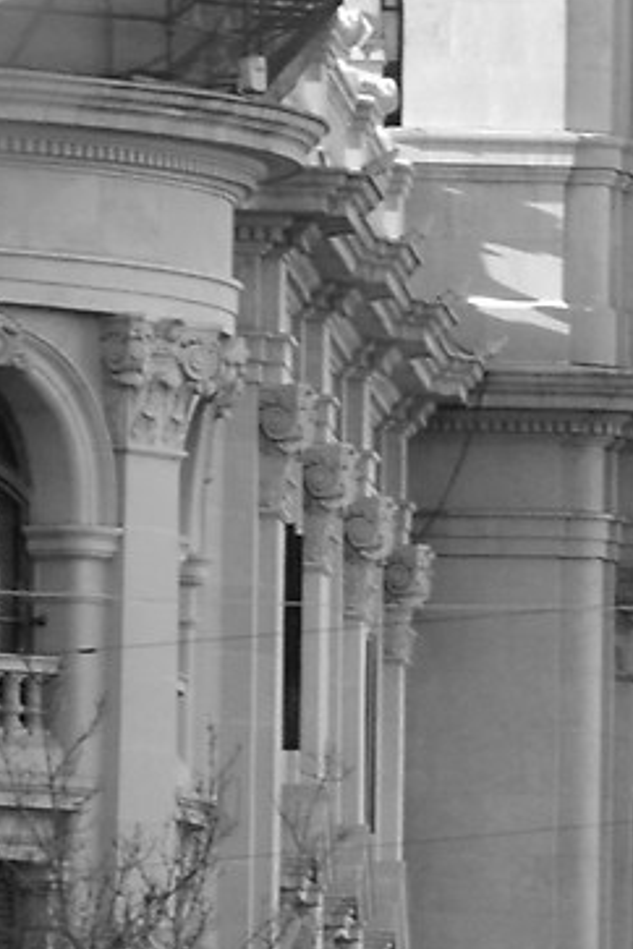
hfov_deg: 2.0
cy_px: 864
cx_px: 2100
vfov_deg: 3.0
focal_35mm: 693
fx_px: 18276
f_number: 6.3
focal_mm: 70
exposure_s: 1/160
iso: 200
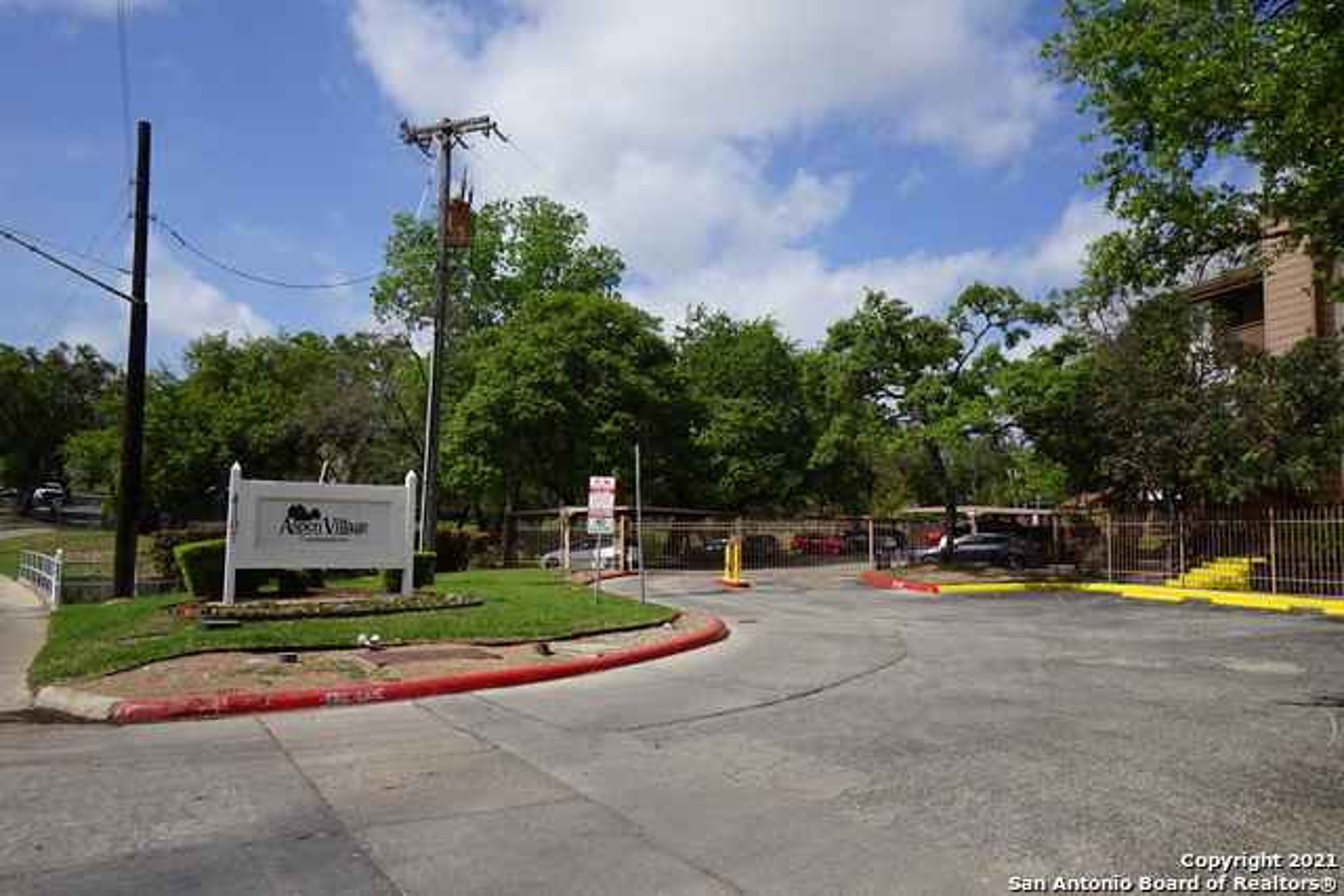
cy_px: 448
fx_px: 1008
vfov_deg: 48.0
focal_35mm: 27
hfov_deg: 67.4
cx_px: 672
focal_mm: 18
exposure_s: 1/200
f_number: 11
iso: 100
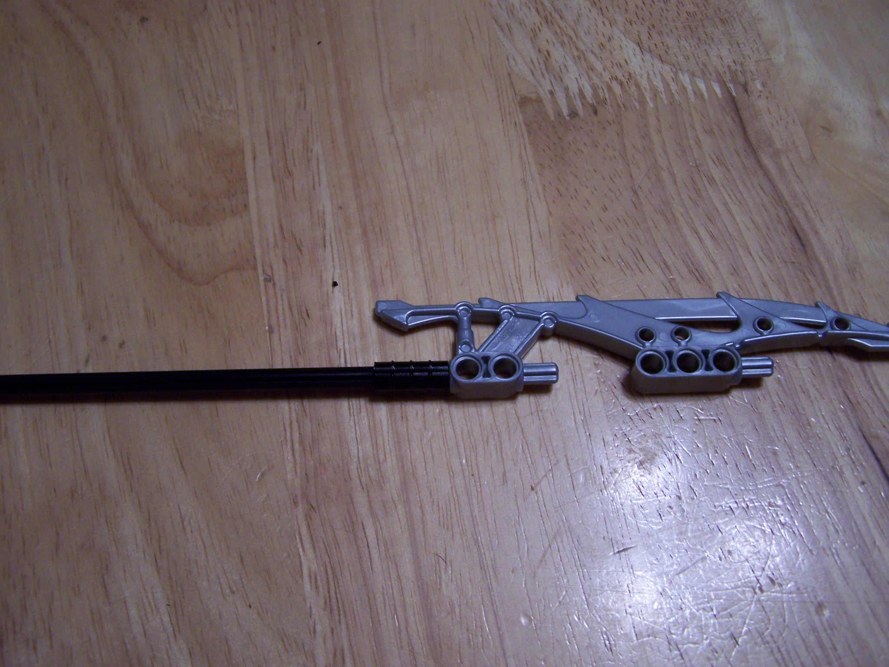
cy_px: 334
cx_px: 444
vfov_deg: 37.7
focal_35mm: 38
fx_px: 976
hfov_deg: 49.0
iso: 160
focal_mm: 6.3
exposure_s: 1/20
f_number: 2.8
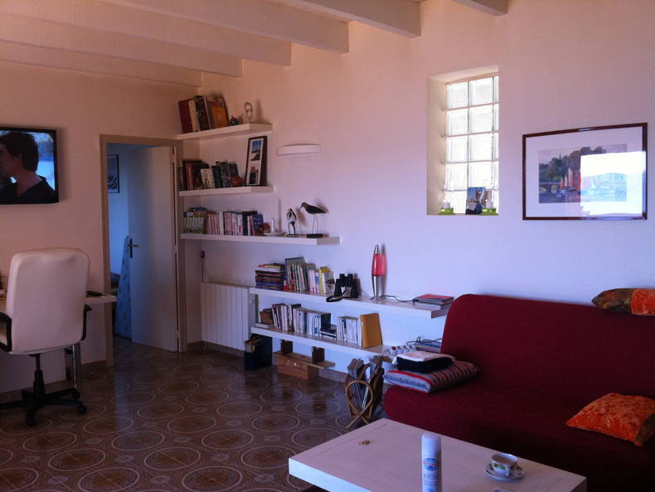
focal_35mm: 35
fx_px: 662
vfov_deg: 40.7
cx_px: 328
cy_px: 246
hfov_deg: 52.6
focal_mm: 3.85
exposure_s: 1/60
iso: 100
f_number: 2.8
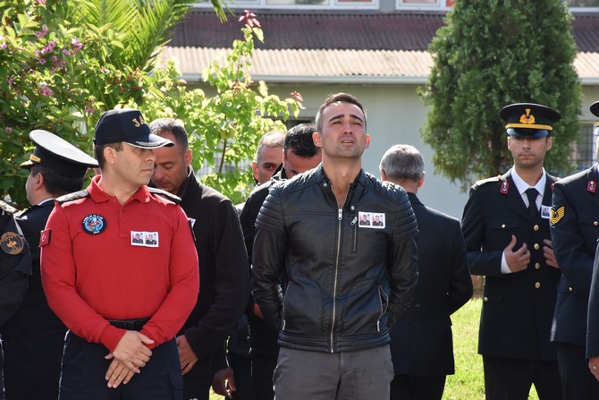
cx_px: 300
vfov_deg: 6.5
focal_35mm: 210
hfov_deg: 9.8
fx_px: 3495
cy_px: 200
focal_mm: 140
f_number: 13
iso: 800
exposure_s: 1/250
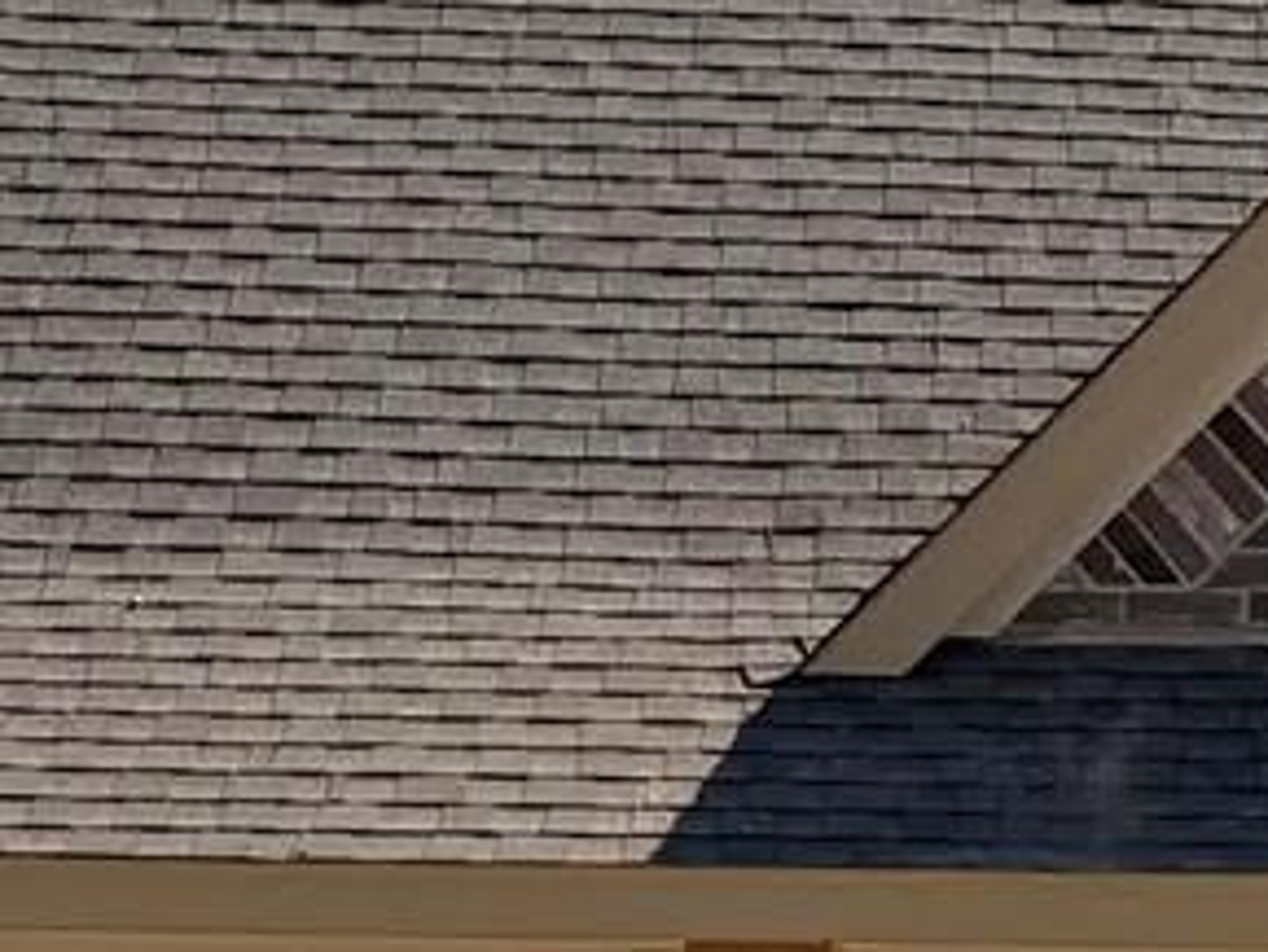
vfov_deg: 8.3
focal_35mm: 170
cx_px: 981
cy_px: 1954
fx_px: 6230
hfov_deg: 11.6
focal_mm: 6.76
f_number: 1.78
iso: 80
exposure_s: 1/4673
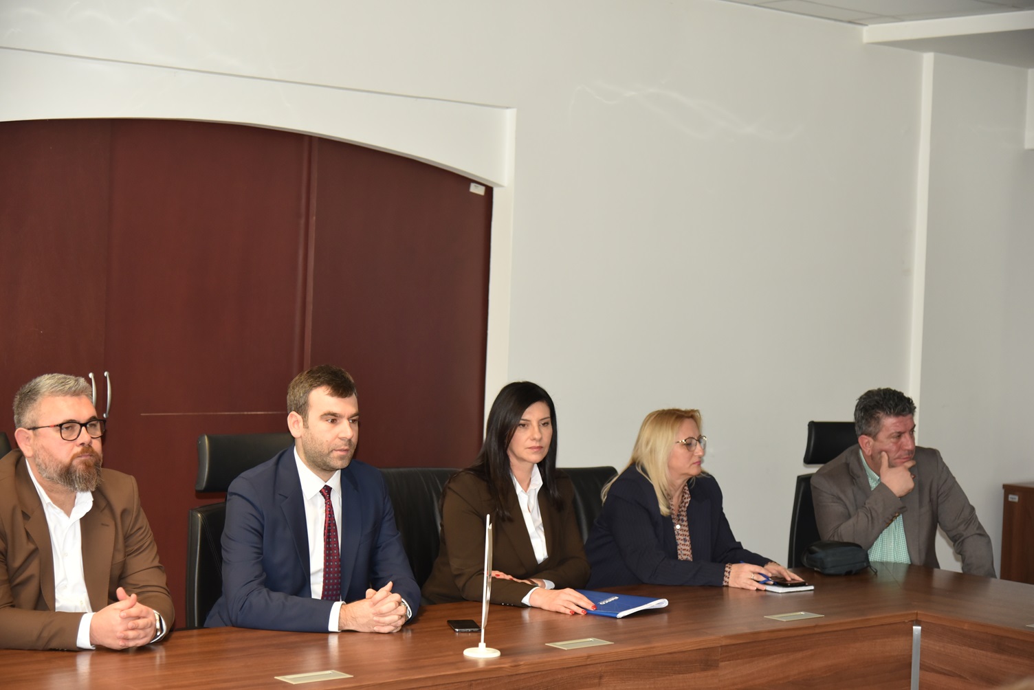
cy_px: 345
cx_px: 517
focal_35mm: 65
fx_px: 1868
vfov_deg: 20.9
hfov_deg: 30.9
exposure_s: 1/60
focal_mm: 65
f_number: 4
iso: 1600
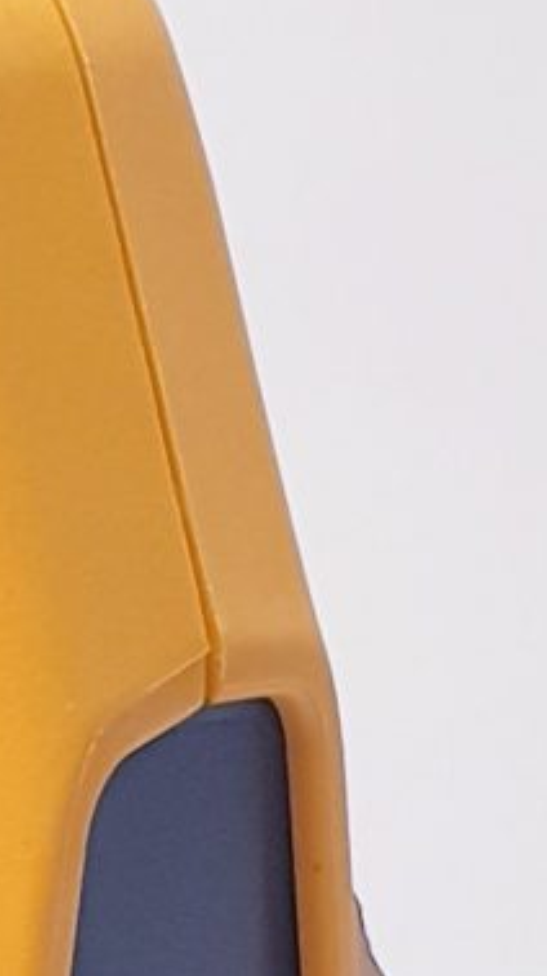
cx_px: -599
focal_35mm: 192
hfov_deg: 6.1
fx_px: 4962
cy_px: 1048
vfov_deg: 11.1
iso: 160
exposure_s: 1/50
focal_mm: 4.3
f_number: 2.4
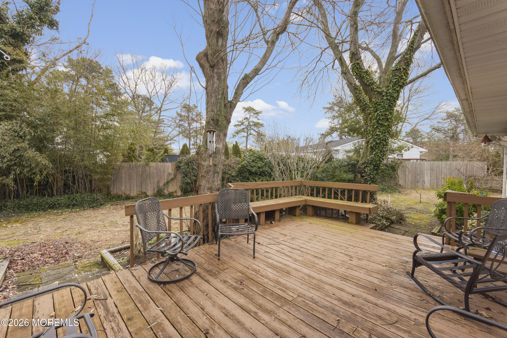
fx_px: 211
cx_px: 254
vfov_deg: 77.3
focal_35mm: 15
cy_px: 169
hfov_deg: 100.4
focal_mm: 10
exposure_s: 1/200
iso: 250
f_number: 8
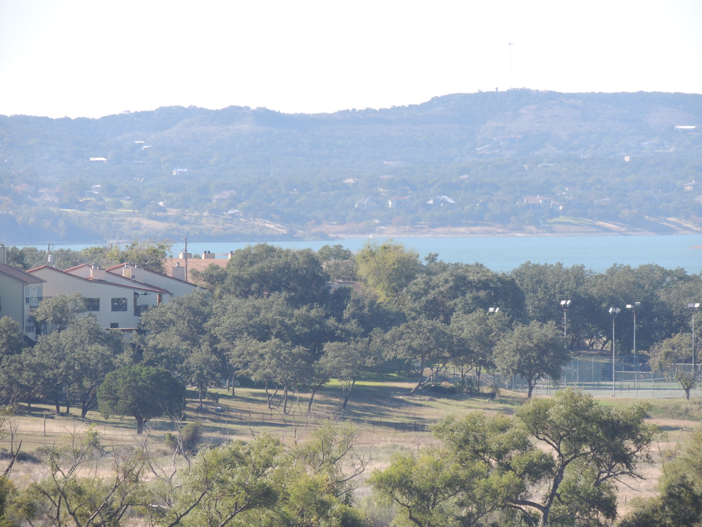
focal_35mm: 470
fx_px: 9531
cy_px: 264
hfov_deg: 4.2
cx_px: 351
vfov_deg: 3.2
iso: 100
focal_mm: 83.8
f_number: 4.9
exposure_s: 1/250
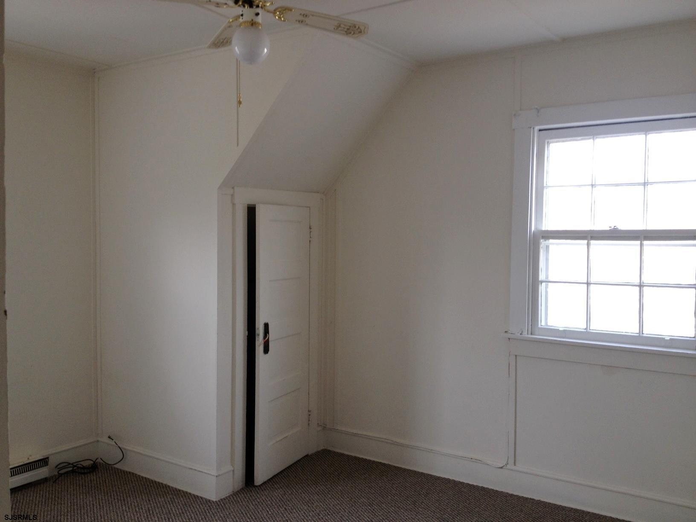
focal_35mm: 35
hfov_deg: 52.6
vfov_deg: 40.7
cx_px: 348
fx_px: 704
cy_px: 261
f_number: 2.4
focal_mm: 4.28
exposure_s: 1/40
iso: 80
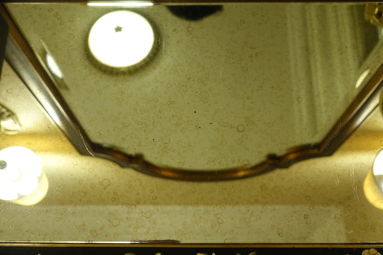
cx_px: 192
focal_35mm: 41
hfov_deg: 47.4
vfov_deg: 32.6
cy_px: 128
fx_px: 436
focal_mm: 15.1
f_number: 2.8
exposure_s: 1/50
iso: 200
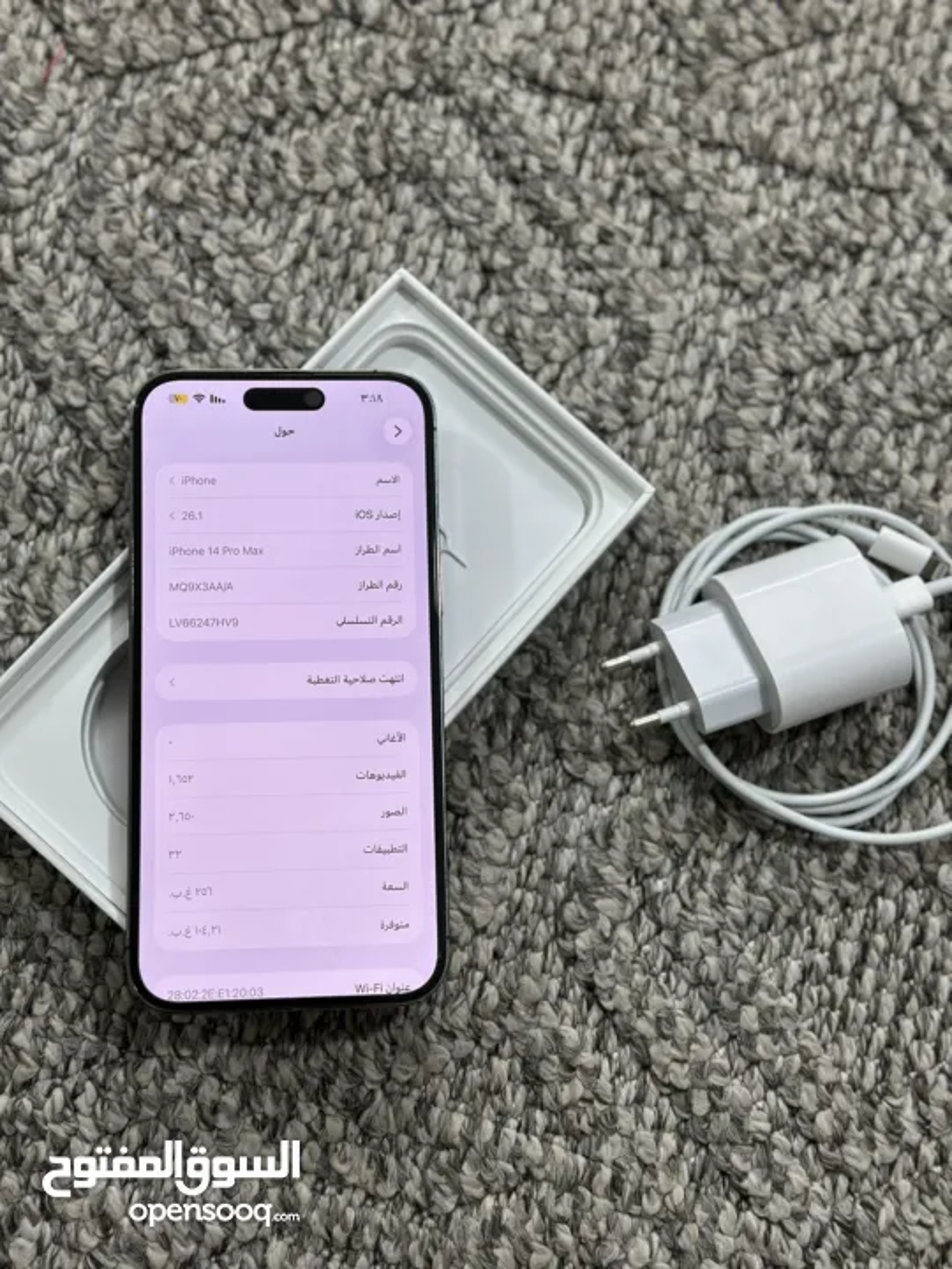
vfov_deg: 39.7
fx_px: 1760
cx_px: 476
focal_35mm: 48
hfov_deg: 30.3
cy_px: 634
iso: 64
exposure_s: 1/50
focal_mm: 6.86
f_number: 1.78
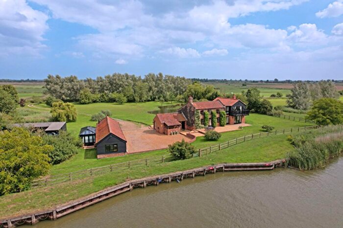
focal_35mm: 22
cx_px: 172
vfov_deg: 57.2
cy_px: 114
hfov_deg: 78.6
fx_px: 210
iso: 100
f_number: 2.8
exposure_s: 1/160
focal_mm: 8.38
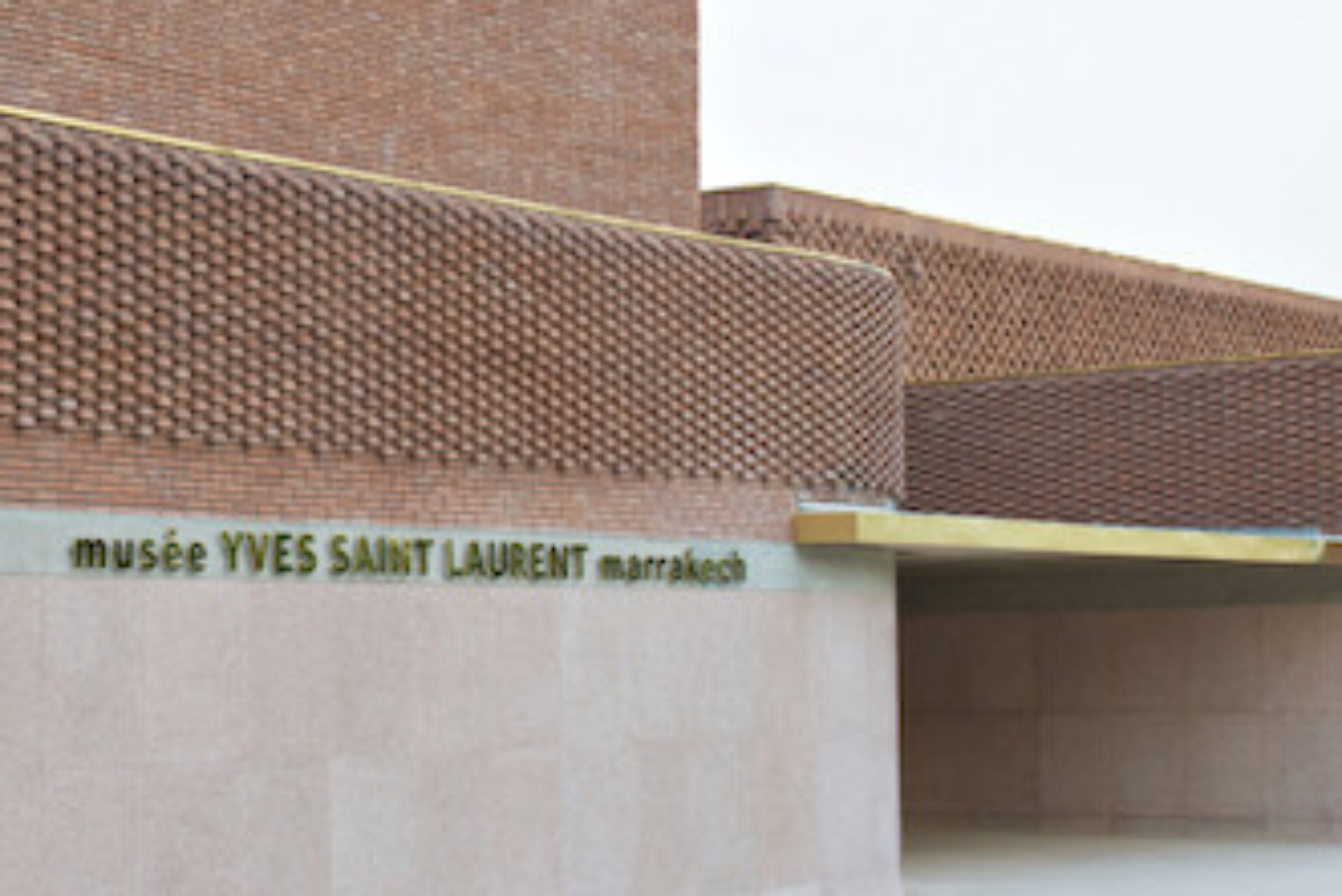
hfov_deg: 23.7
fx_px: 3133
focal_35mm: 84
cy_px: 377
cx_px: 215
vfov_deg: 16.3
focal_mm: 29
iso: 125
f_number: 16
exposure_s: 1/4
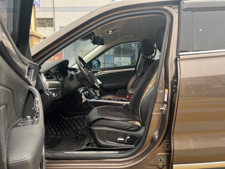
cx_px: 112
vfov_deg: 53.1
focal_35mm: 26
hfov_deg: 67.3
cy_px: 84
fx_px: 169
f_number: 1.5
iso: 100
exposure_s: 1/121
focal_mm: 5.7
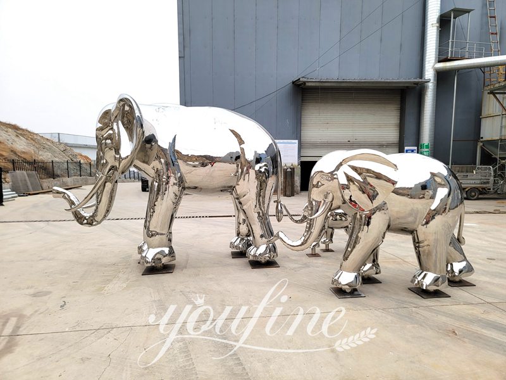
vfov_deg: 56.8
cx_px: 253
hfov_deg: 71.6
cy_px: 190
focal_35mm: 24
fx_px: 351
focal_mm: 6.7
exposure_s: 1/404
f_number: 1.8
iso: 16
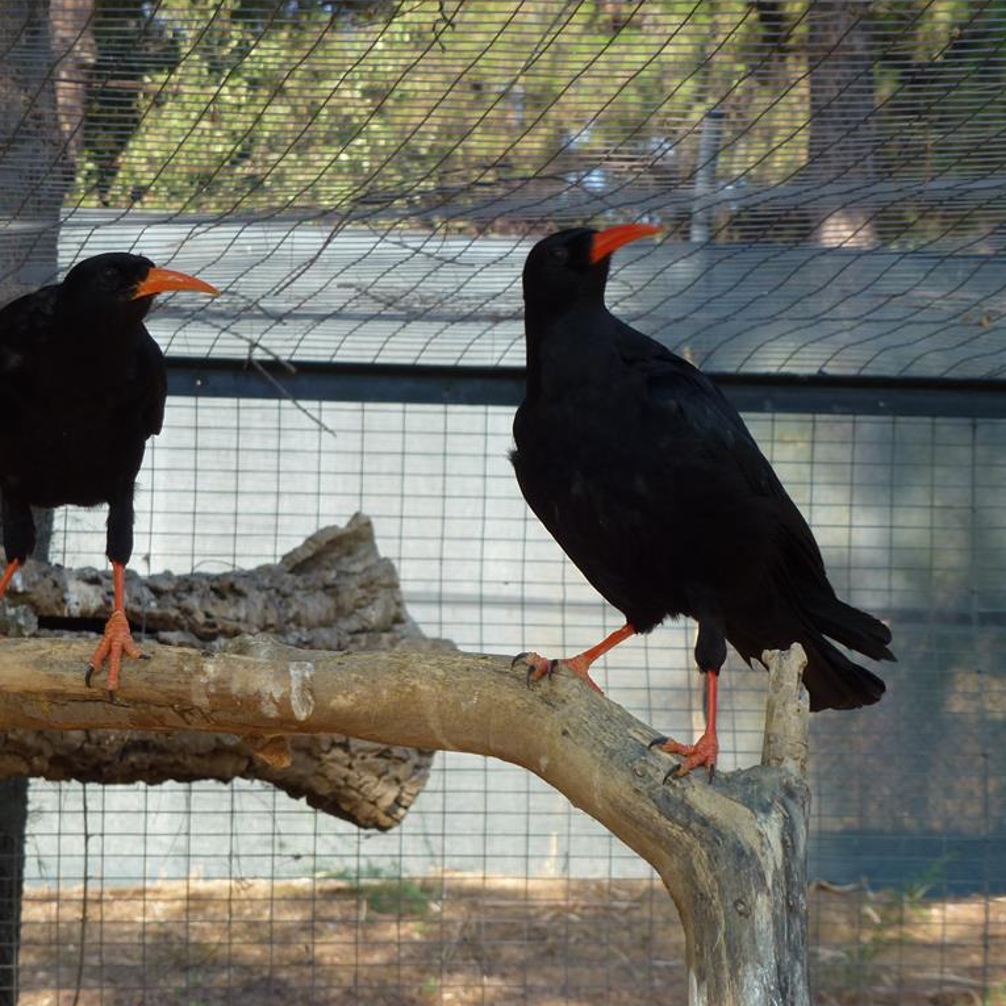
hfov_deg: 11.3
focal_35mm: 155
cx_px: 379
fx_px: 5096
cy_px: 502
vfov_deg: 11.3
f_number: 5.2
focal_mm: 23.4
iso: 100
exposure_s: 1/100
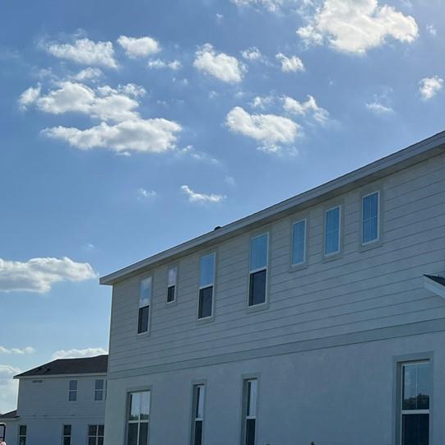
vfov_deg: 25.3
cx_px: 447
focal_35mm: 68
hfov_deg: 24.2
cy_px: 283
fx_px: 989
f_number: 1.5
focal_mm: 5.7
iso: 50
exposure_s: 1/14286
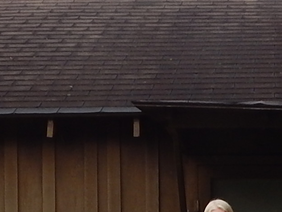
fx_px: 977
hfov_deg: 16.1
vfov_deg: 11.9
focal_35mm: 120
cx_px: 285
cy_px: 302
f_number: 3
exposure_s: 1/200
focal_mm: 4
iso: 125
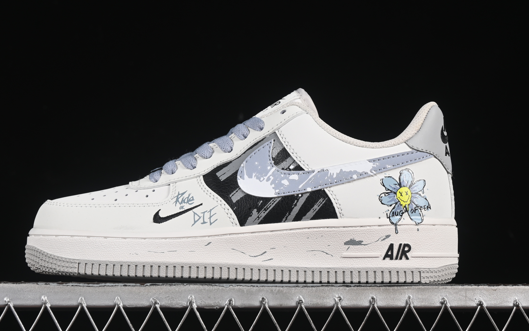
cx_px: 250
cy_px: 147
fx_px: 1370
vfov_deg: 13.8
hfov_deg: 21.9
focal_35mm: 95
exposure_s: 1/80
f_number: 8
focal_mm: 50
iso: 160
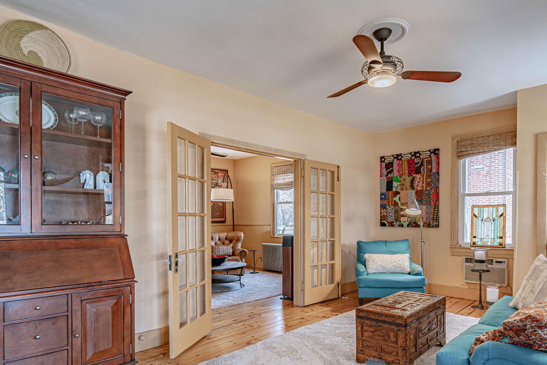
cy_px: 234
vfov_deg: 56.4
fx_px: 334
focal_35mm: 22
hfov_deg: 78.4
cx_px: 299
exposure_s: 1/200
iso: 800
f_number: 5
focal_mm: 16
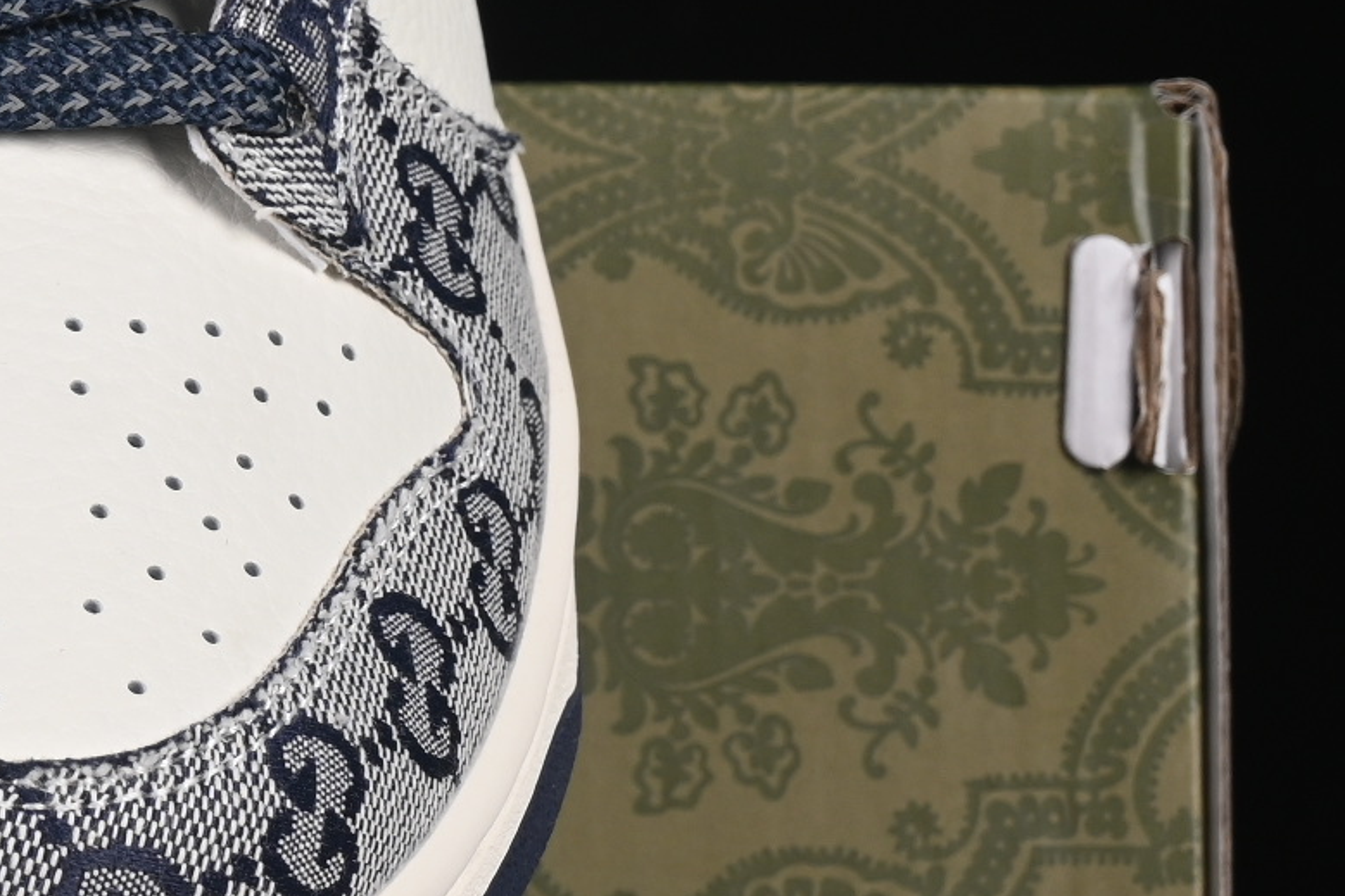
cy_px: 173
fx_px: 10010
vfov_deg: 5.1
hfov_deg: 7.6
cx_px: -587
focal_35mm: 268
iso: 160
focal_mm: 50
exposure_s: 1/80
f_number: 8
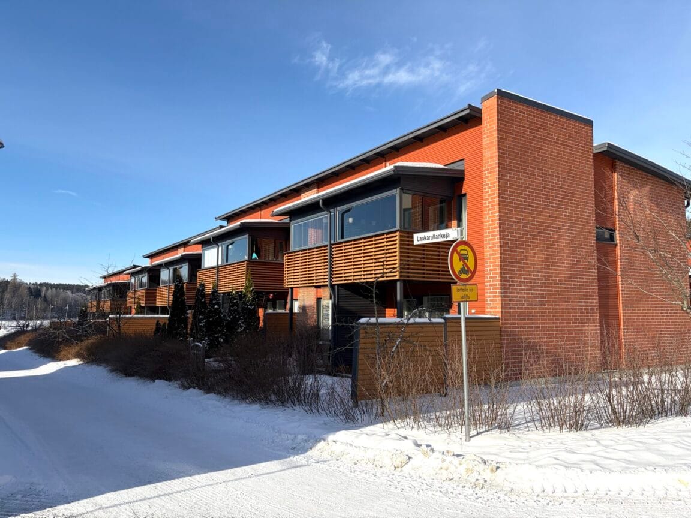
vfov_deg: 53.1
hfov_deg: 67.3
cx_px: 346
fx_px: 519
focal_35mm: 26
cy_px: 259
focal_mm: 5.96
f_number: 1.6
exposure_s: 1/4950
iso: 64
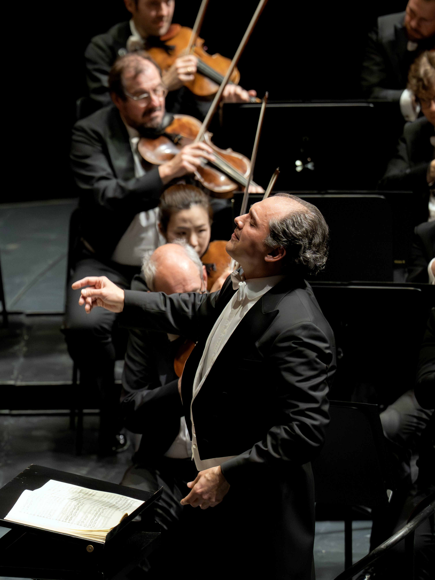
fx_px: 6418
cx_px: 5
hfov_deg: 3.9
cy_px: 303
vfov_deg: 5.2
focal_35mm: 383
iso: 6400
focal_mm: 195
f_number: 4
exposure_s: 1/250
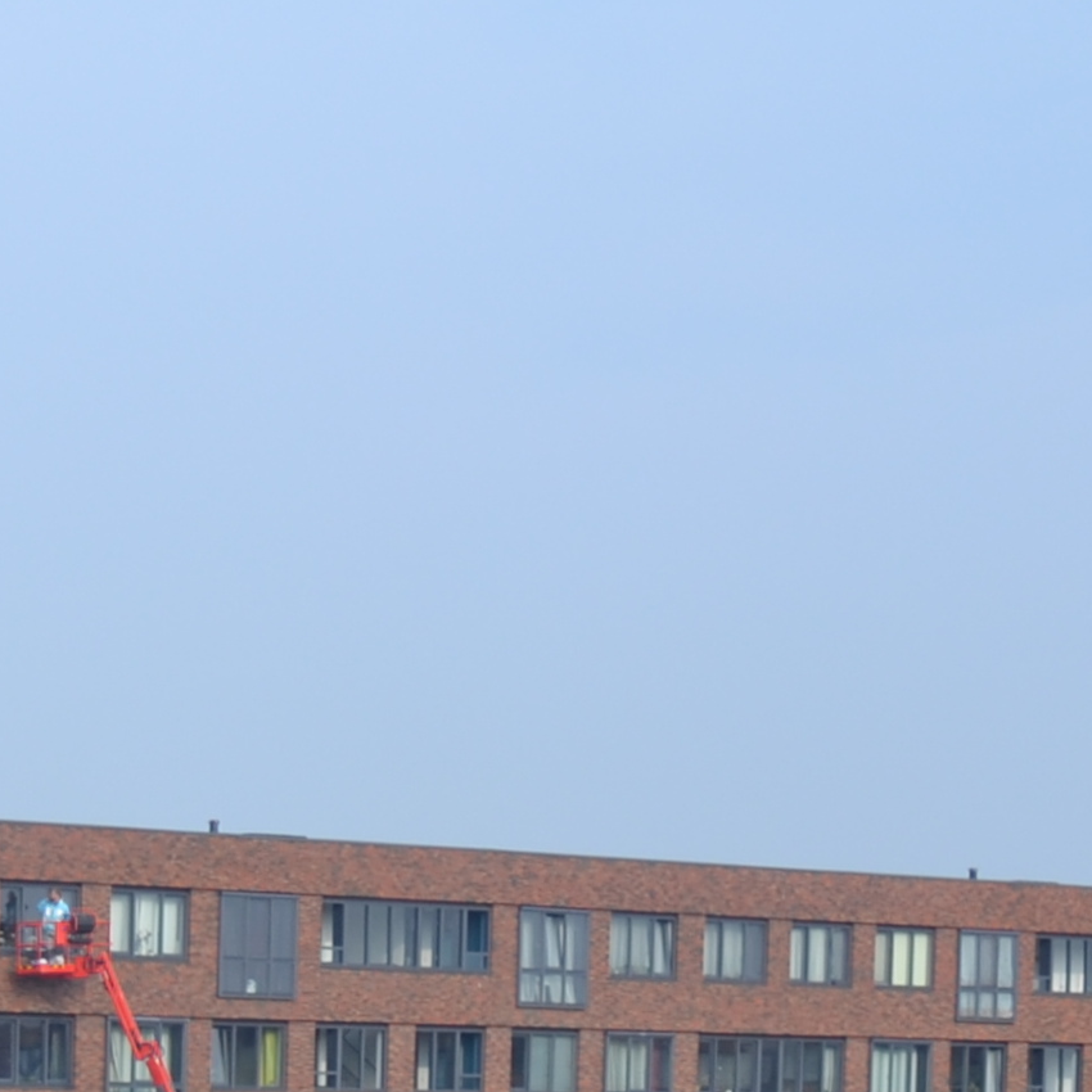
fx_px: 5425
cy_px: 1736
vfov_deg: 11.0
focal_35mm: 152
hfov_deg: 10.5
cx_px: -1105
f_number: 6.3
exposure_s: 1/160
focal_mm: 22
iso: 100
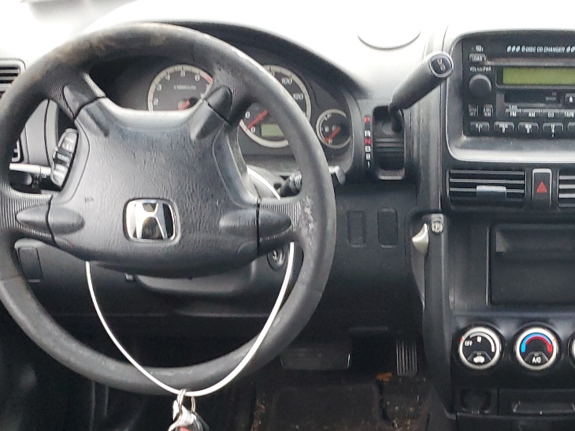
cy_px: 444
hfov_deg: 32.7
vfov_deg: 24.3
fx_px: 947
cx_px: 476
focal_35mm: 57
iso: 184
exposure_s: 1/60.2
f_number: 1.5
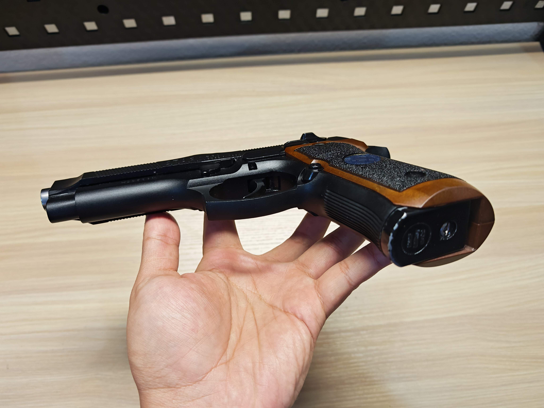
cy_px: 204
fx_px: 377
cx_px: 272
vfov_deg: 56.8
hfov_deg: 71.6
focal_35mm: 24
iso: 160
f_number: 2
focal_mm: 6.83
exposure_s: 1/100
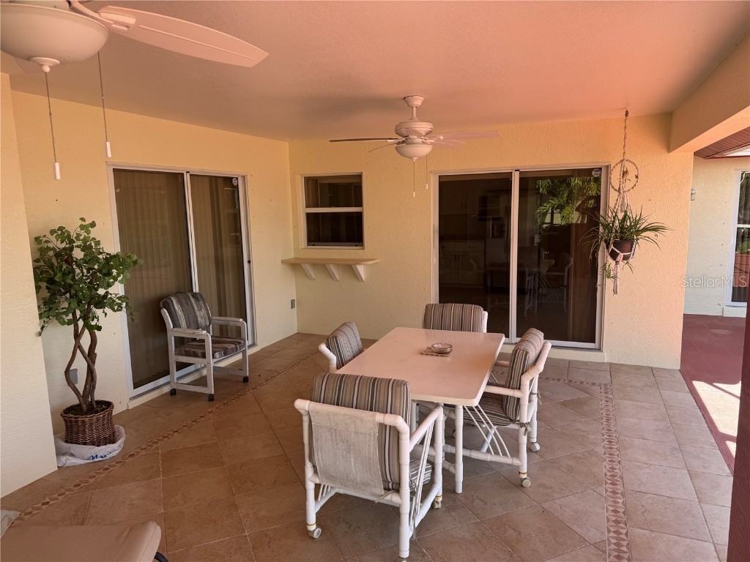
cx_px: 375
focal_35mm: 24
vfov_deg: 56.8
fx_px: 520
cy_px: 281
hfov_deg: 71.6
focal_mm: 6.76
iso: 80
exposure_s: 1/308
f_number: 1.78
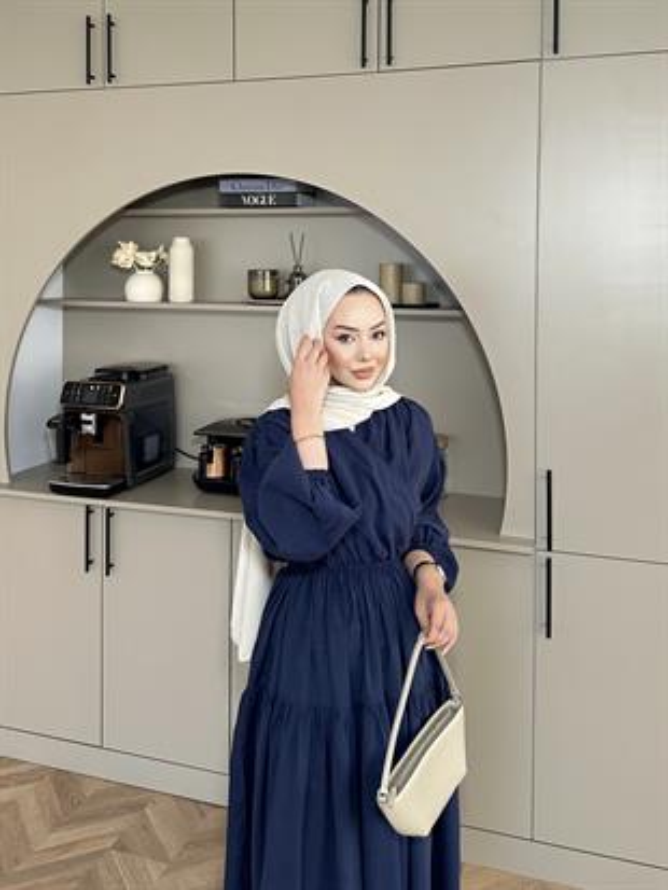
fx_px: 617
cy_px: 445
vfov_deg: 71.6
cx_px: 334
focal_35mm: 24
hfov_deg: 56.8
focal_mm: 6.86
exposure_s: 1/121
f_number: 1.78
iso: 160
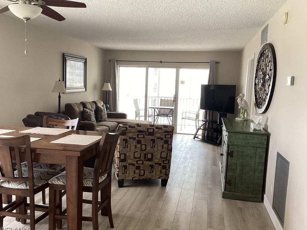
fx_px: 284
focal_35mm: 32
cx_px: 152
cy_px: 118
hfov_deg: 56.8
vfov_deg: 44.2
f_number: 2.4
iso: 50
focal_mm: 3.3
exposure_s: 1/60
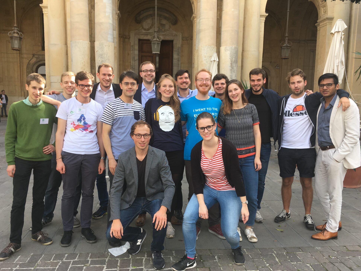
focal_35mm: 30
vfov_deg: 46.8
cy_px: 140
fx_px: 313
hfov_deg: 60.0
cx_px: 177
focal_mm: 4.15
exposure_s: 1/267
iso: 25
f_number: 2.2
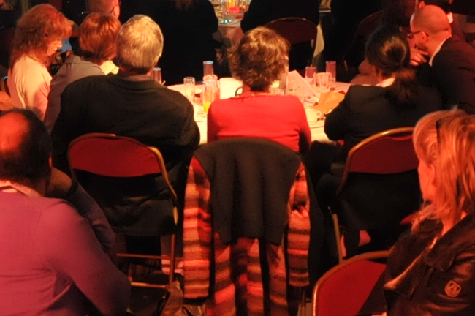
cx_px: 213
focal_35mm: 89
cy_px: 191
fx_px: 1173
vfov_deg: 15.3
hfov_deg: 22.9
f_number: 3.5
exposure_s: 1/30
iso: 1250
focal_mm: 18
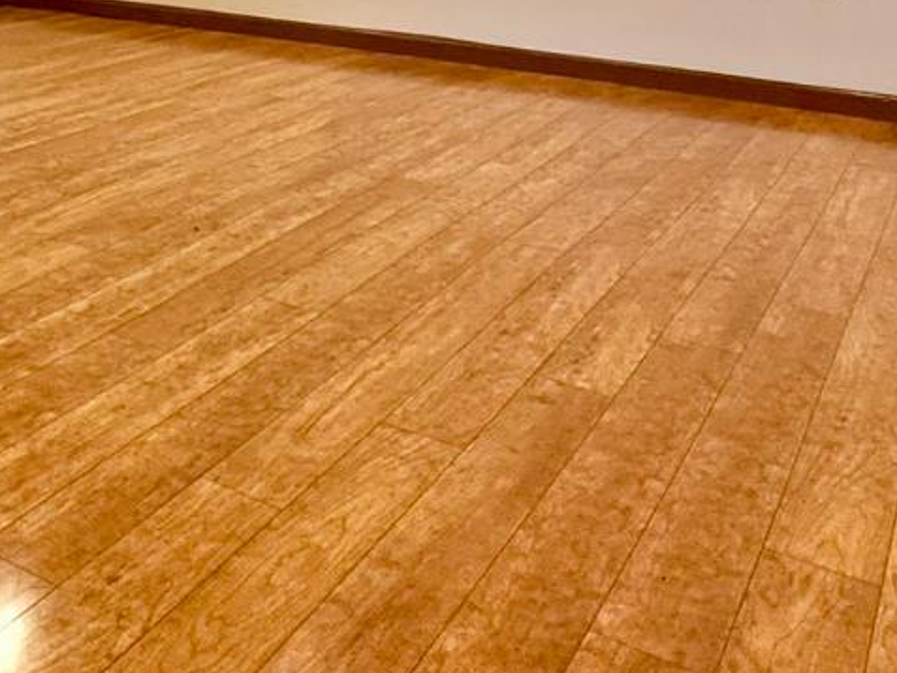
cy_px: -217
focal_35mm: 44
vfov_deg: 27.2
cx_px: 81
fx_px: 1140
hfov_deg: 39.6
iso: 320
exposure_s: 1/120
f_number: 2.2
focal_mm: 2.22
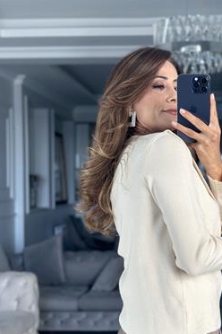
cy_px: 221
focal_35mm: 68
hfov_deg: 19.9
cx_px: 165
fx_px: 629
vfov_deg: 29.5
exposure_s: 1/298
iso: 80
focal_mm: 6.86
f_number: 1.78
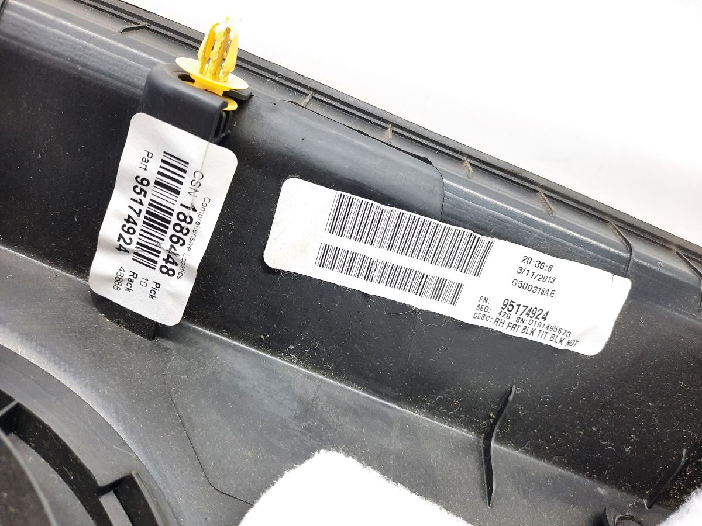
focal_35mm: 25
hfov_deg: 69.4
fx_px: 507
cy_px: 263
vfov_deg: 54.9
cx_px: 351
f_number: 2
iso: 320
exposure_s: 1/50
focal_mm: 4.6
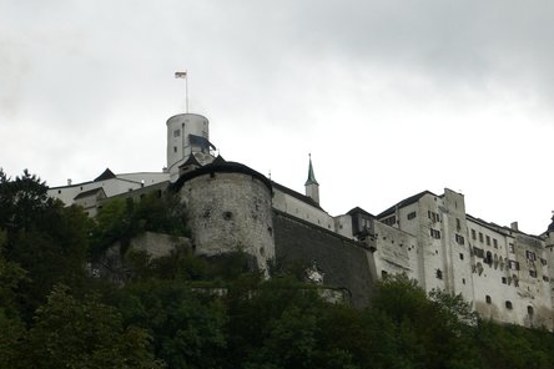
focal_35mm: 103
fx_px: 1585
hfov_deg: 19.8
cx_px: 276
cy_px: 196
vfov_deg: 13.3
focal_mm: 16.6
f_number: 4.4
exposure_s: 1/200
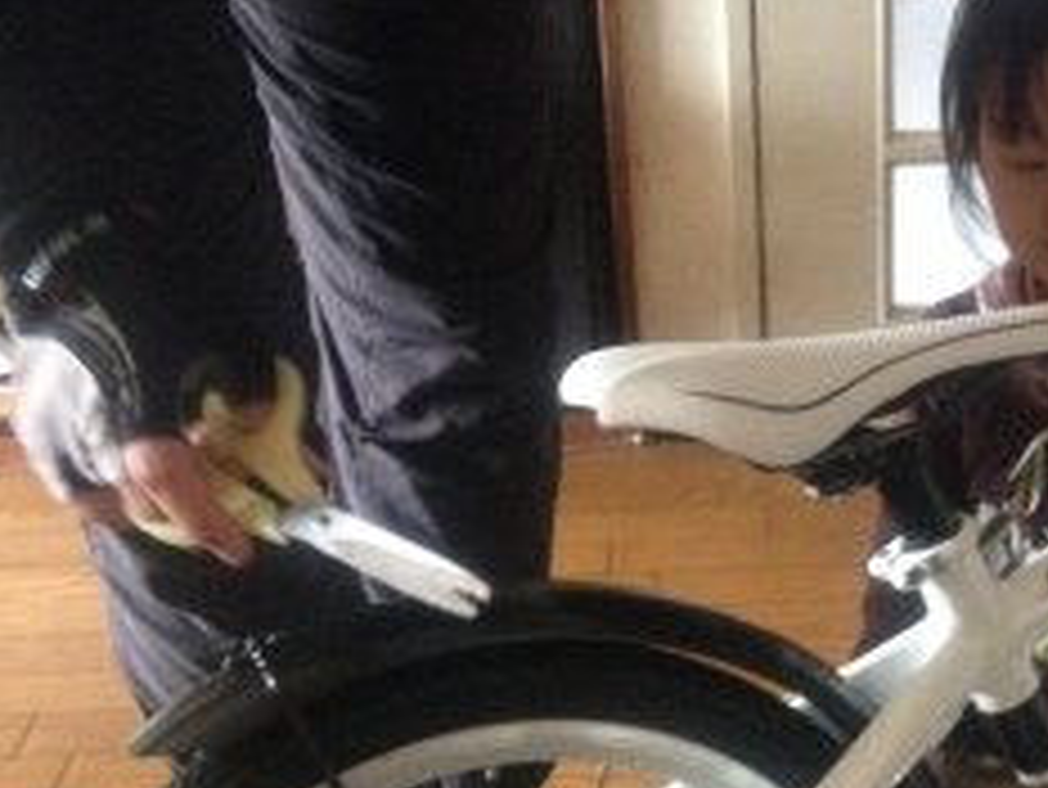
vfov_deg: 19.4
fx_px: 2272
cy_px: 678
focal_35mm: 75
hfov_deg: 25.5
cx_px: 864
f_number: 2.4
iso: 640
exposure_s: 1/15
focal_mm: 4.28
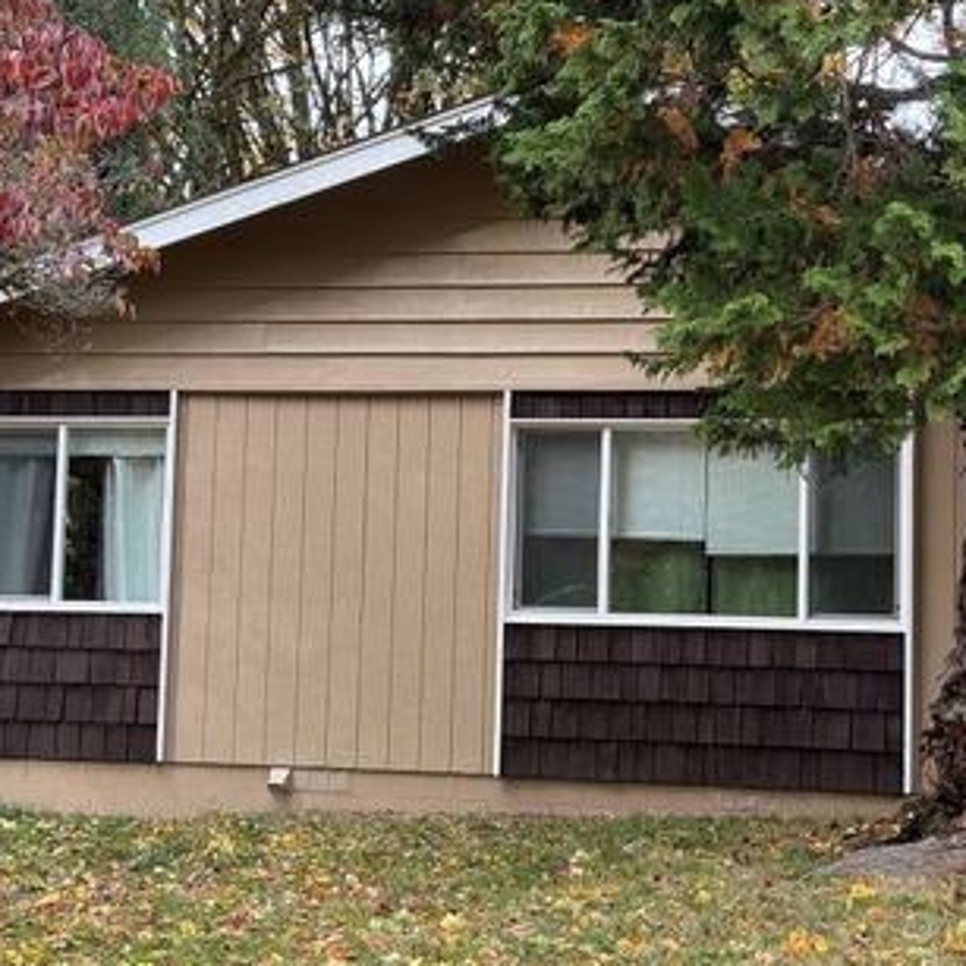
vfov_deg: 25.0
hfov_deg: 25.0
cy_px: 458
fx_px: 2178
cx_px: 551
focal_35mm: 69
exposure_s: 1/193
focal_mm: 6.76
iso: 80
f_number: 1.78
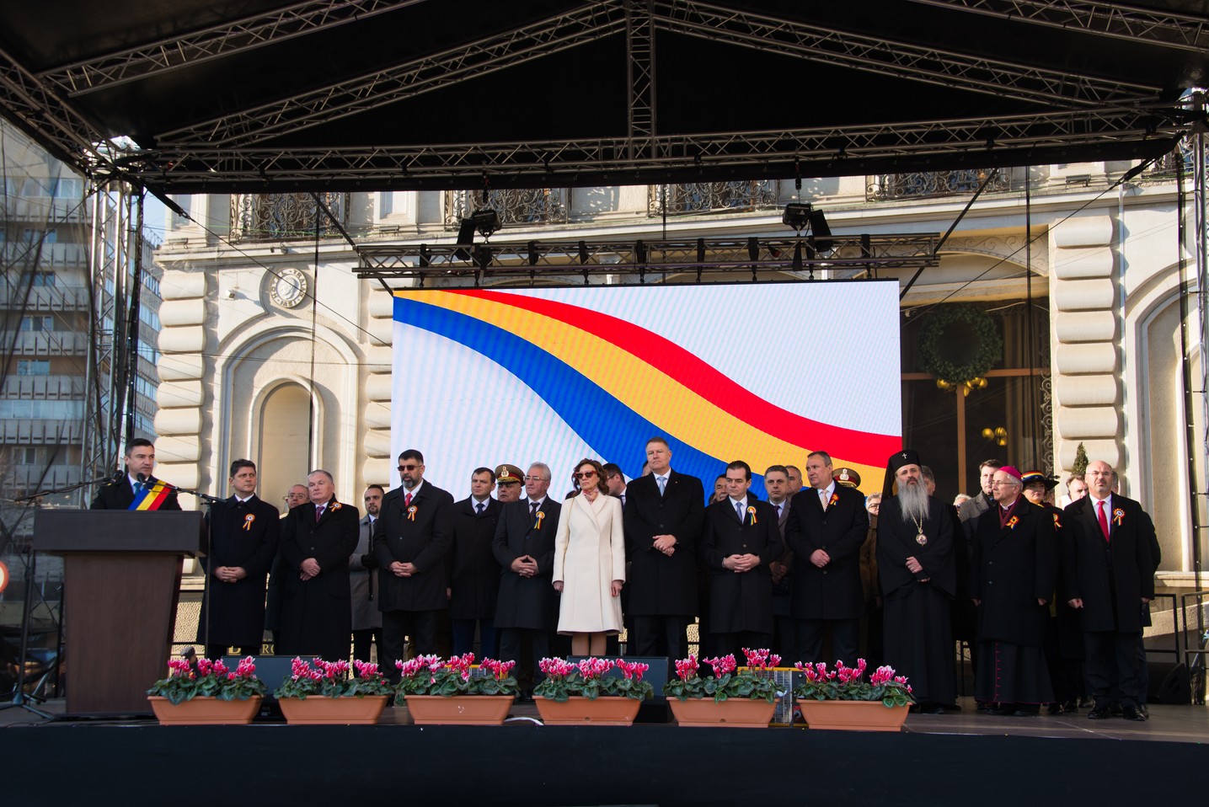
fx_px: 1747
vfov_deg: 26.0
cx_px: 604
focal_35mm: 52
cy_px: 404
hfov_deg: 38.2
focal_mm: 52
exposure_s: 1/80
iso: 100
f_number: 7.1
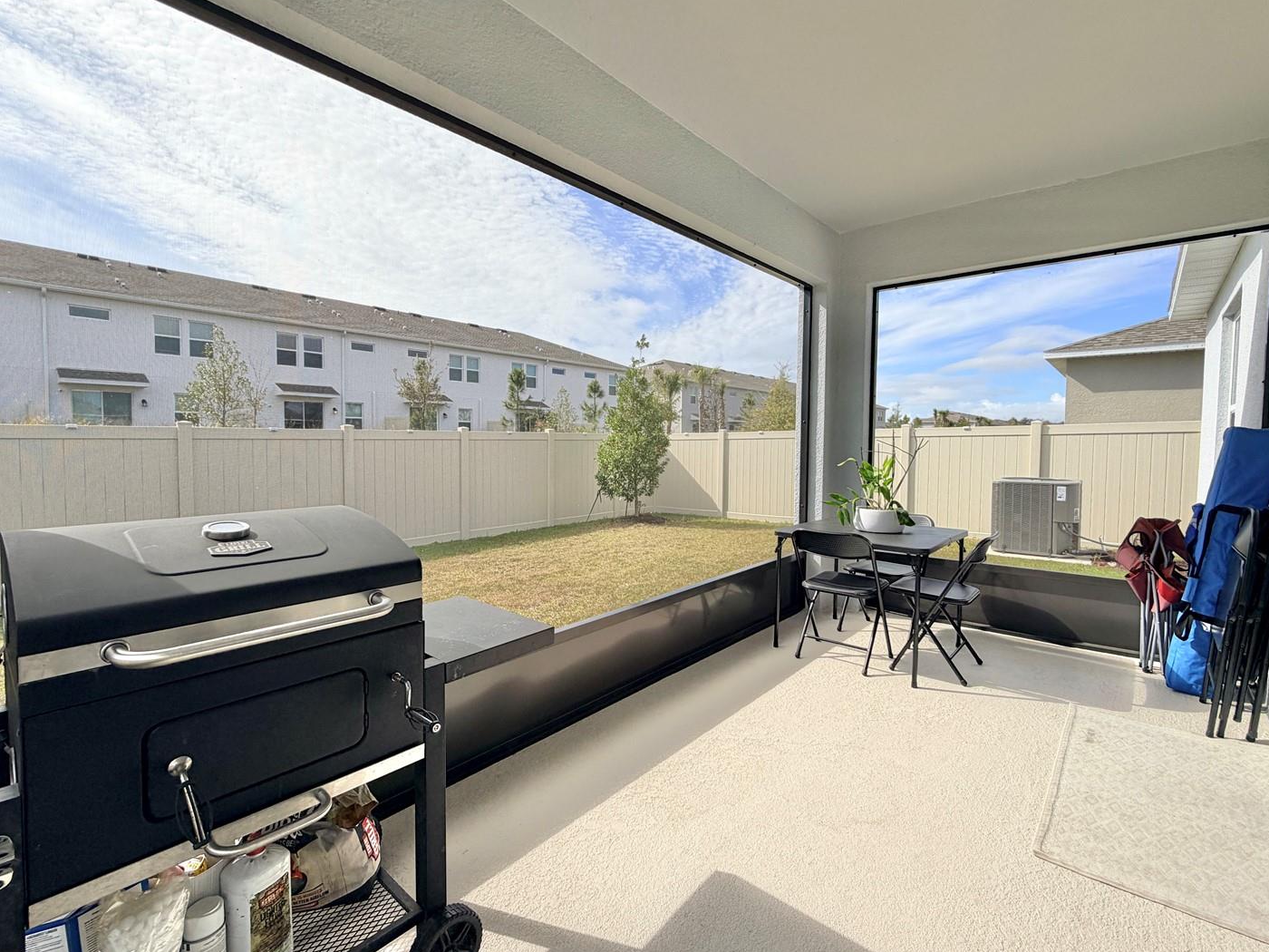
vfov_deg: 78.1
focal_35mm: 16
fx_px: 587
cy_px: 462
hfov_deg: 94.5
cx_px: 652
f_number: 2.2
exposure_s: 1/770
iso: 32
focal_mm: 2.22
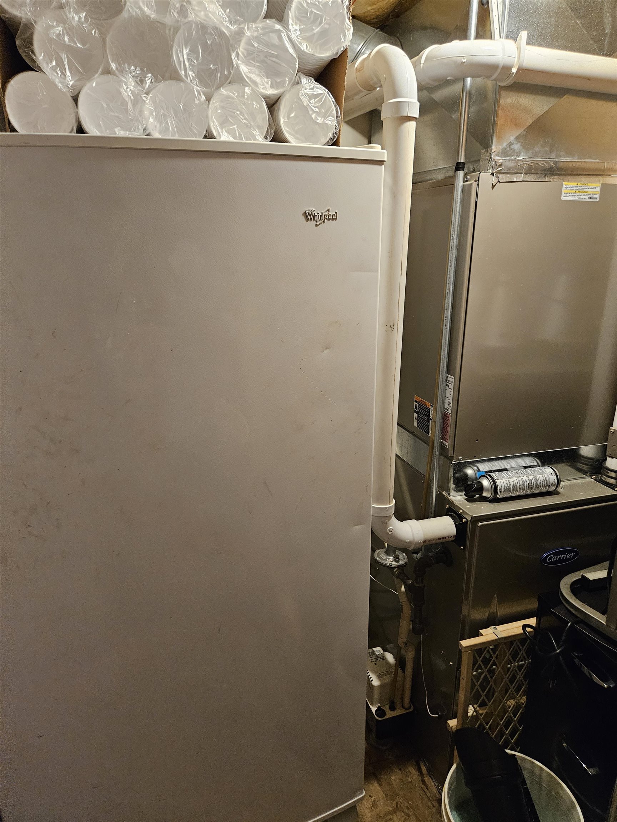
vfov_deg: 73.9
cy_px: 411
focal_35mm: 23
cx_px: 308
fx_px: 547
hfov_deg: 58.9
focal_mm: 5.4
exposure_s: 1/120
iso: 1000
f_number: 1.8
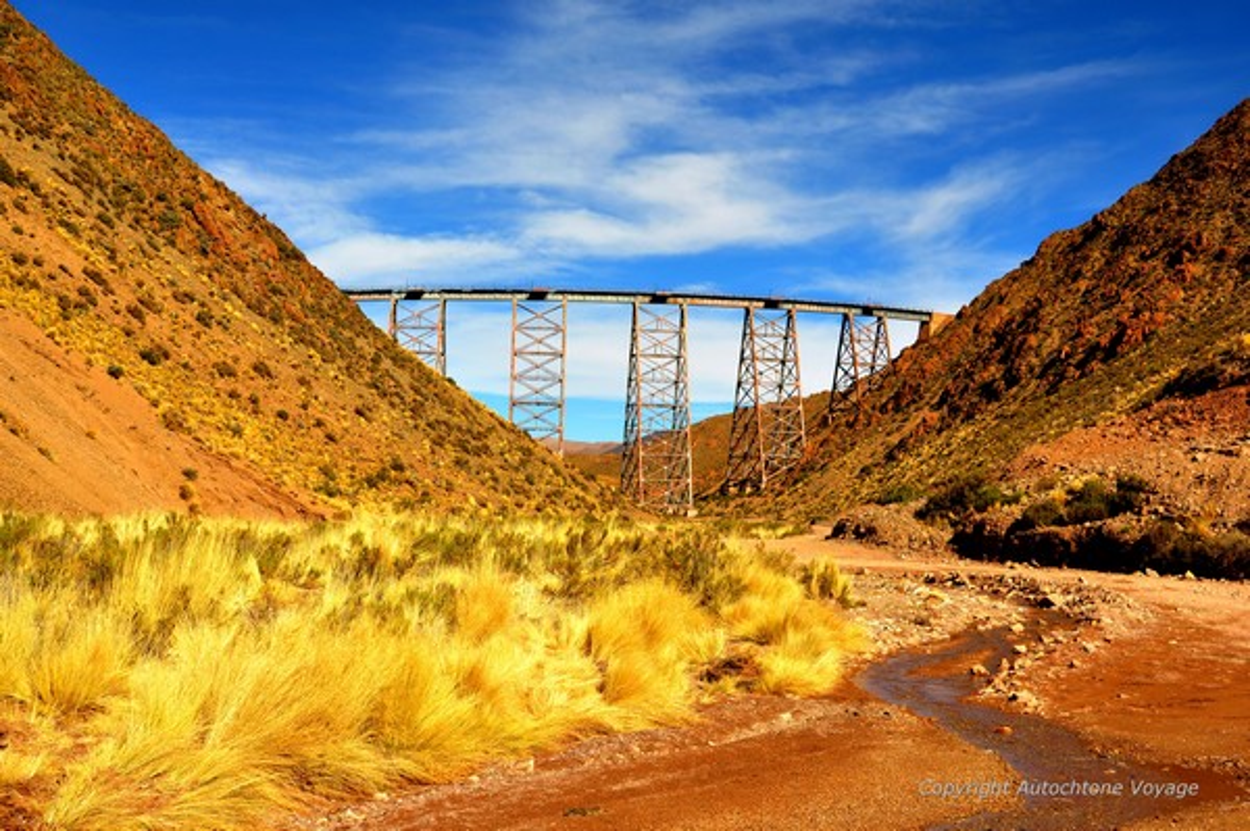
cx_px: 625
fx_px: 1457
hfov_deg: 46.4
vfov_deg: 31.8
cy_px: 416
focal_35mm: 42
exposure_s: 1/320
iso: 200
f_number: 10
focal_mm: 28
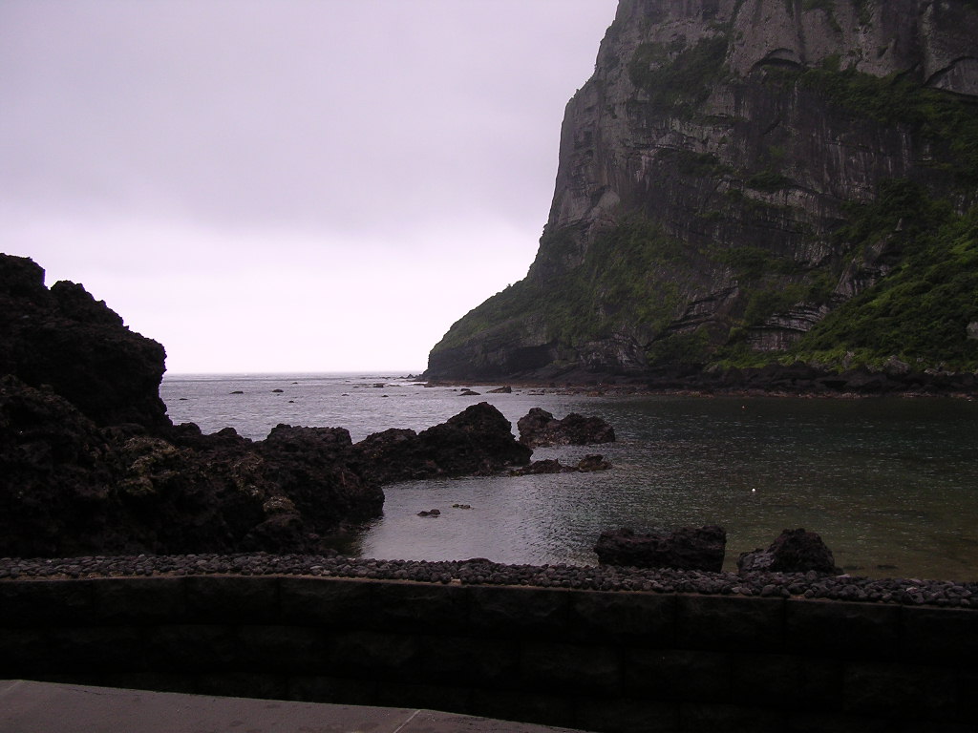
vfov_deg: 37.7
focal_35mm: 38
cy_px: 366
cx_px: 489
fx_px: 1074
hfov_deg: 49.0
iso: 100
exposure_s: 1/133
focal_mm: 5.8
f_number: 2.8
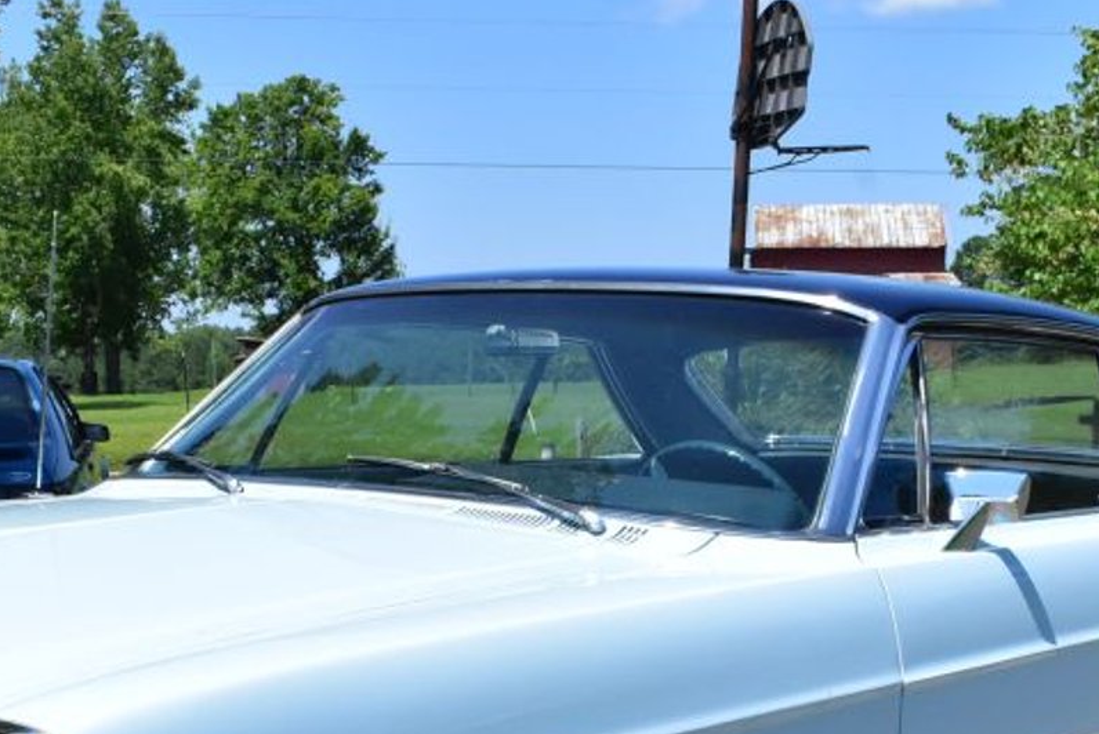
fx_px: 1955
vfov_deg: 20.6
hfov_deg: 31.2
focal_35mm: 64
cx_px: 394
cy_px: 728
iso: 1600
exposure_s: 1/1000
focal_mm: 20
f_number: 16
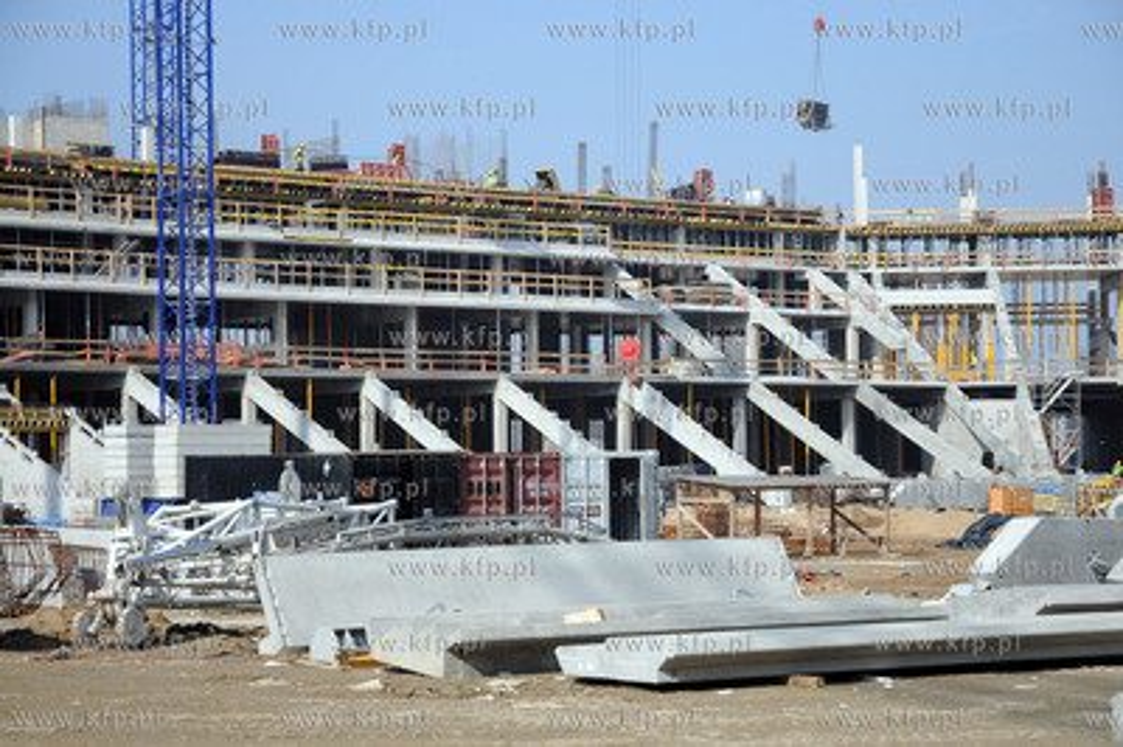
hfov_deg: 24.2
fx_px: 2618
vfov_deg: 16.2
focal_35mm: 84
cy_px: 374
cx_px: 562
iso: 400
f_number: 4.5
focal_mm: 56
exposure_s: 1/2000
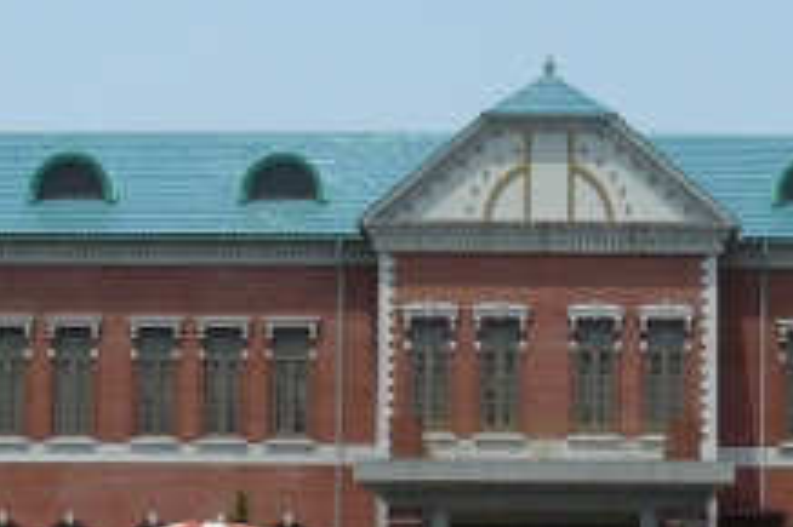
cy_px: 433
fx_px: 2421
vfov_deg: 12.4
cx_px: 567
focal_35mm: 110
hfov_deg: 18.5
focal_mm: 6
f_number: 5.6
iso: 100
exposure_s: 1/500
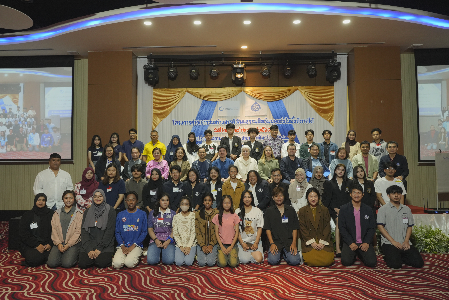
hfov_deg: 65.5
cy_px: 150
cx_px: 224
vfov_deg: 46.4
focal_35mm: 28
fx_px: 349
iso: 2000
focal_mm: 28
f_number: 4
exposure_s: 1/125
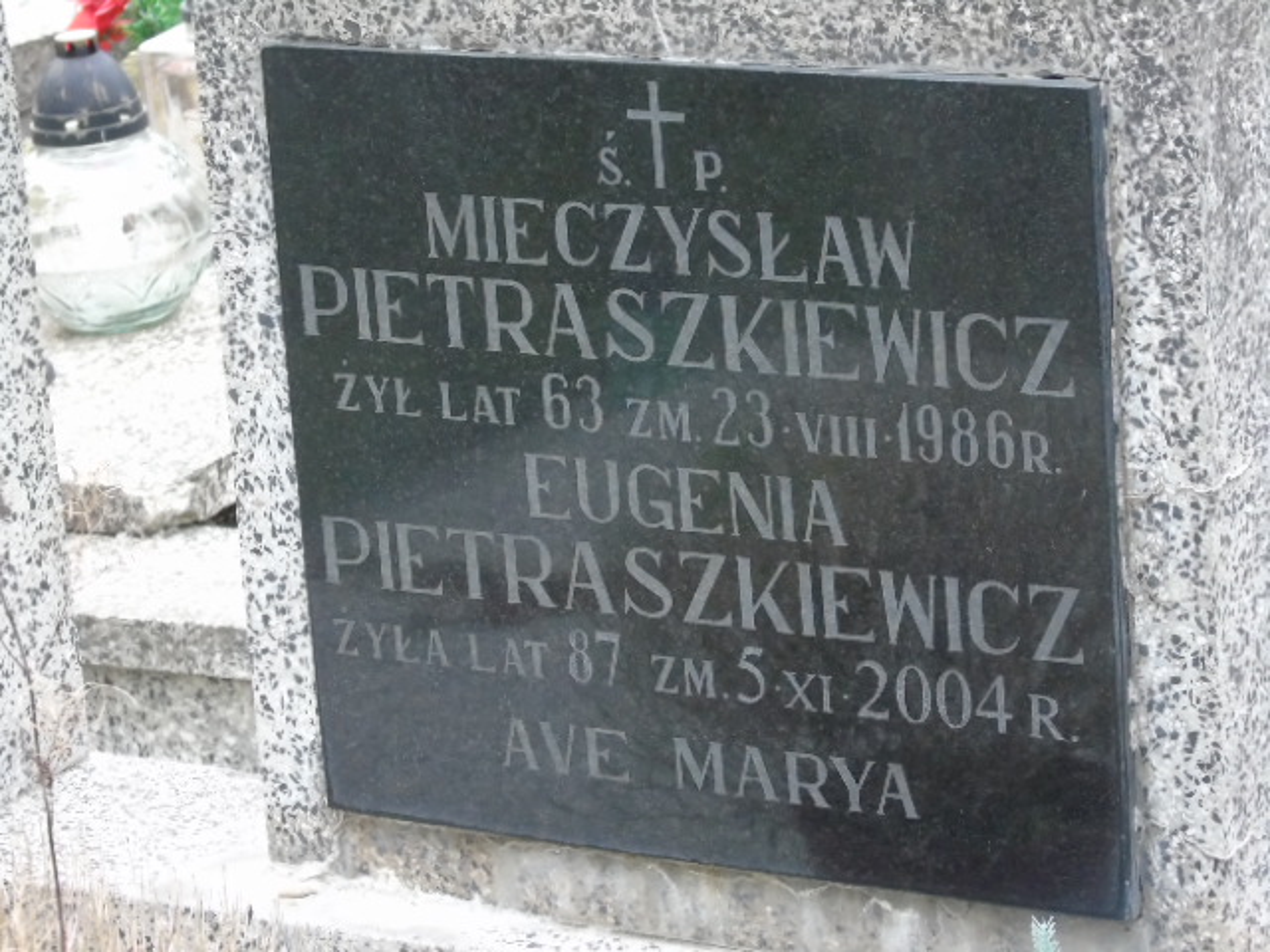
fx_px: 5210
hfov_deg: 13.9
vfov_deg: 10.4
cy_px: 476
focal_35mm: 142
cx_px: 635
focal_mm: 25
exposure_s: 1/160
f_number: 4.7
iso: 640
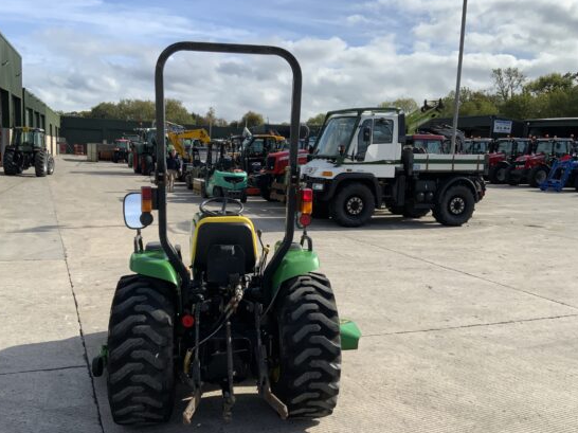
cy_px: 237
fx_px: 567
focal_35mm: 34
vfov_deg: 41.7
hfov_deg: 54.0
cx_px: 277
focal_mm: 3
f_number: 1.8
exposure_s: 1/2141
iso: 16
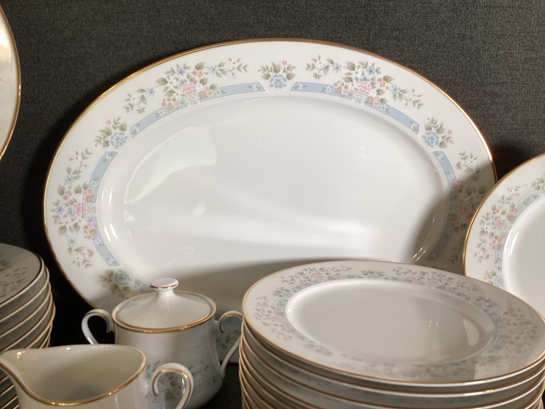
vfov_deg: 45.4
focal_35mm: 31
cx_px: 272
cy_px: 204
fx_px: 488
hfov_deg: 58.3
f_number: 2.4
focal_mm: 3.3
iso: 50
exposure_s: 1/60
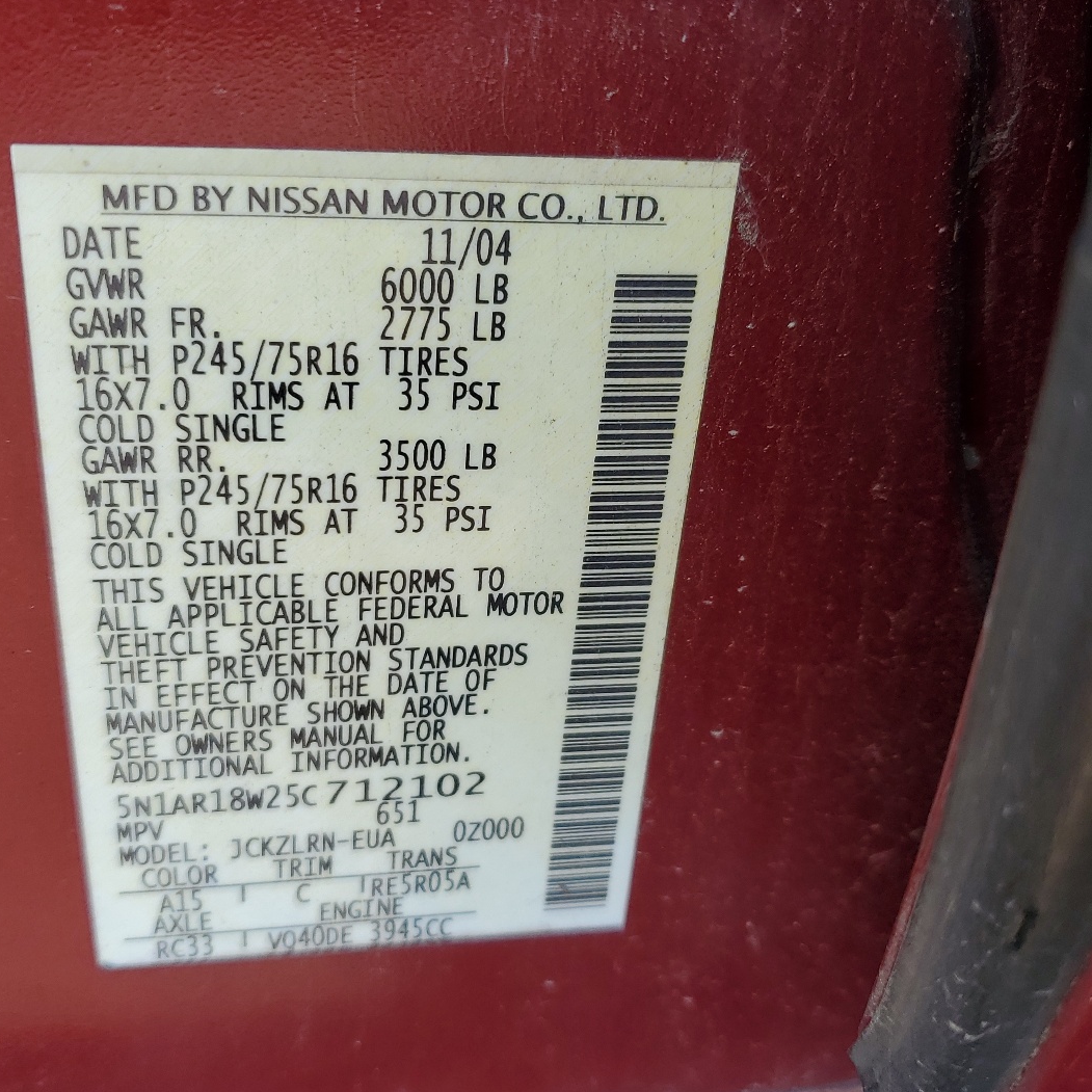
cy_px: 569
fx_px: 1249
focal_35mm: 35
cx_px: 502
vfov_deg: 47.2
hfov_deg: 47.2
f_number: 1.5
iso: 50
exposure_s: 1/256
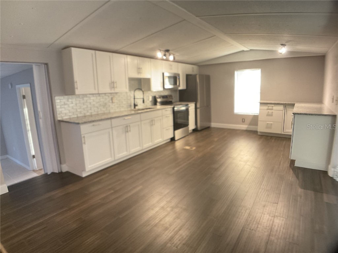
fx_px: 283
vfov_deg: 48.2
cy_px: 126
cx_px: 169
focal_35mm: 29
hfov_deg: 61.7
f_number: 1.8
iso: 200
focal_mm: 3
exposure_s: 1/40
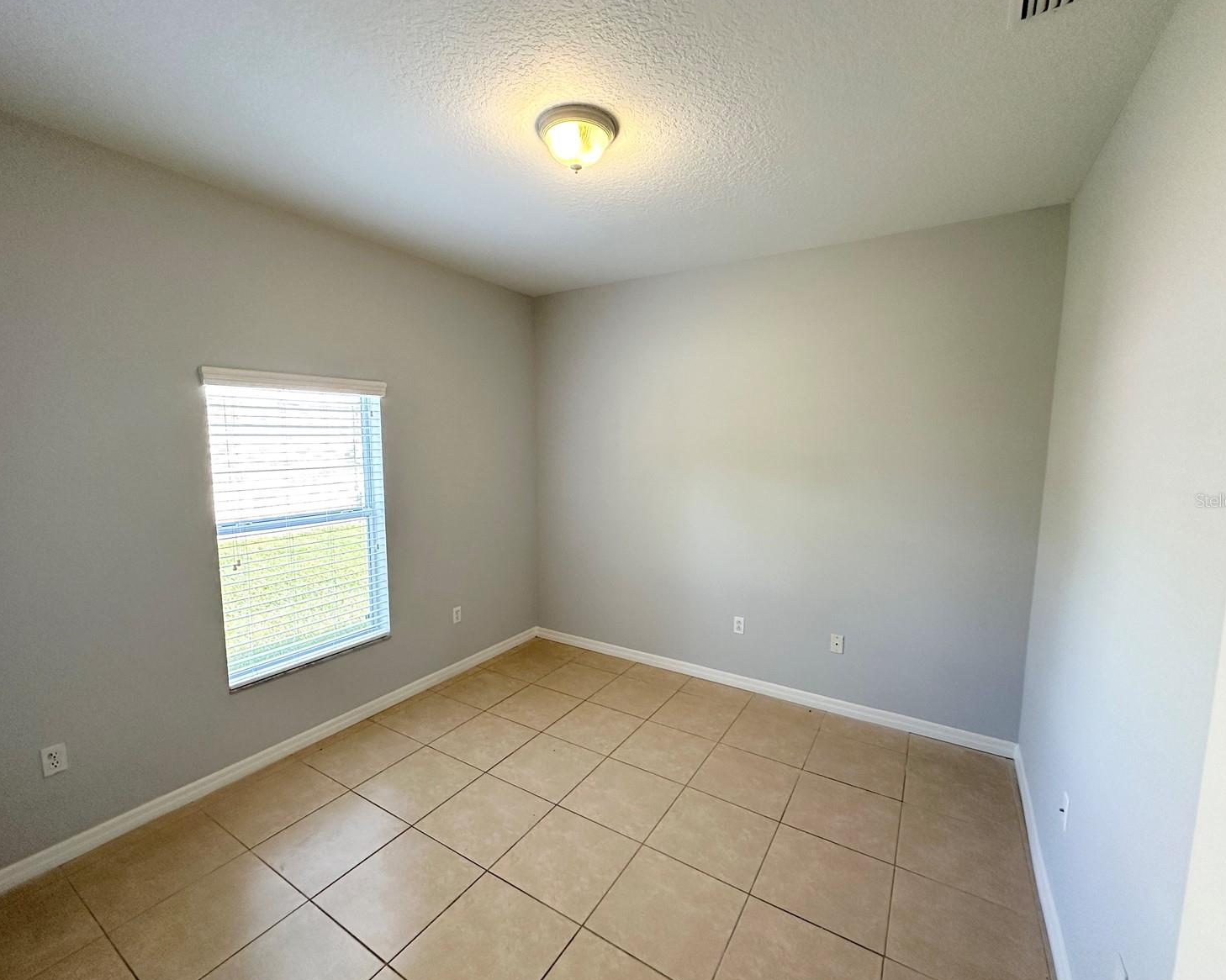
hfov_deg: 96.8
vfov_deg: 84.0
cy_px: 500
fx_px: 544
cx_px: 602
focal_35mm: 15
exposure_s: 1/120
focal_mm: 2.22
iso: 125
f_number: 2.2
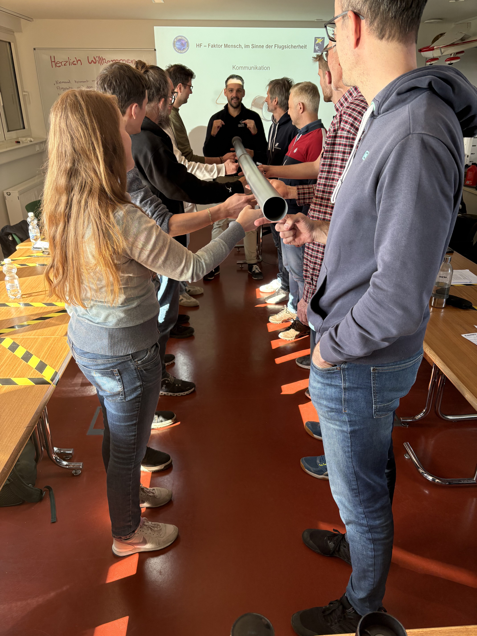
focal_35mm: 26
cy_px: 318
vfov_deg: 67.3
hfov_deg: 53.1
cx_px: 238
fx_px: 478
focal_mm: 5.96
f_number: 1.6
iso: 125
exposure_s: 1/227
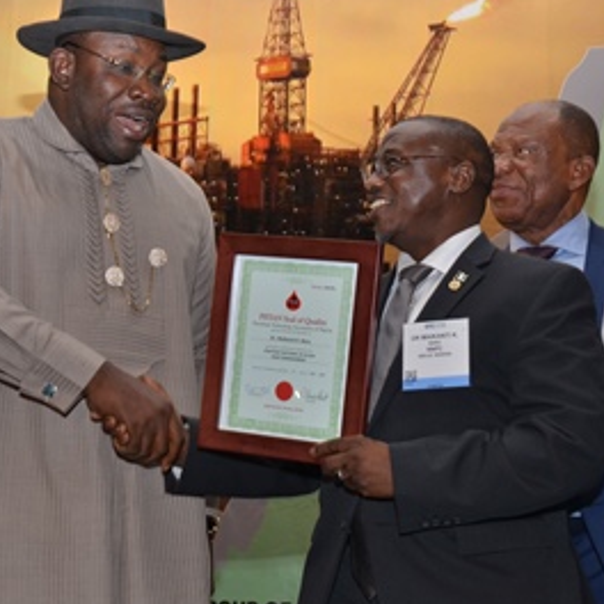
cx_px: 243
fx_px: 1362
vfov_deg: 25.0
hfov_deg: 25.0
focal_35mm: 69
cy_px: 278
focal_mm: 32
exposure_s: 1/60
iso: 500
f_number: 6.3
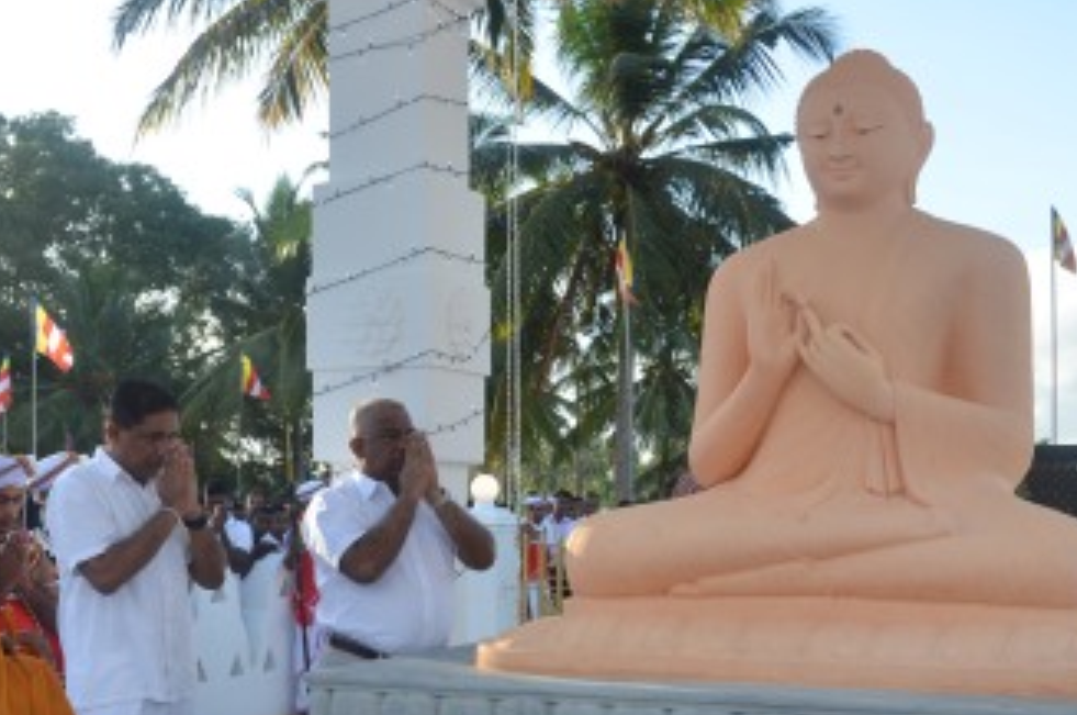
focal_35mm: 55
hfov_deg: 36.3
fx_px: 1643
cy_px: 578
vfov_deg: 24.1
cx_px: 527
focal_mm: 20
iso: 200
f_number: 7.1
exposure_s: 1/160
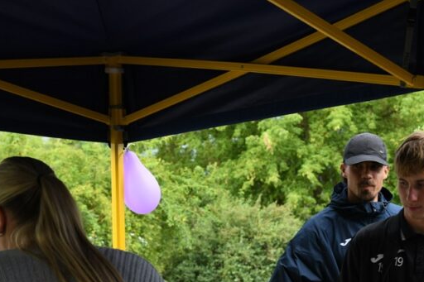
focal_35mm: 76
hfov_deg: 26.2
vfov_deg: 17.7
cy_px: 241
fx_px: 895
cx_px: 337
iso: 1250
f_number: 5
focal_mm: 38
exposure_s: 1/800
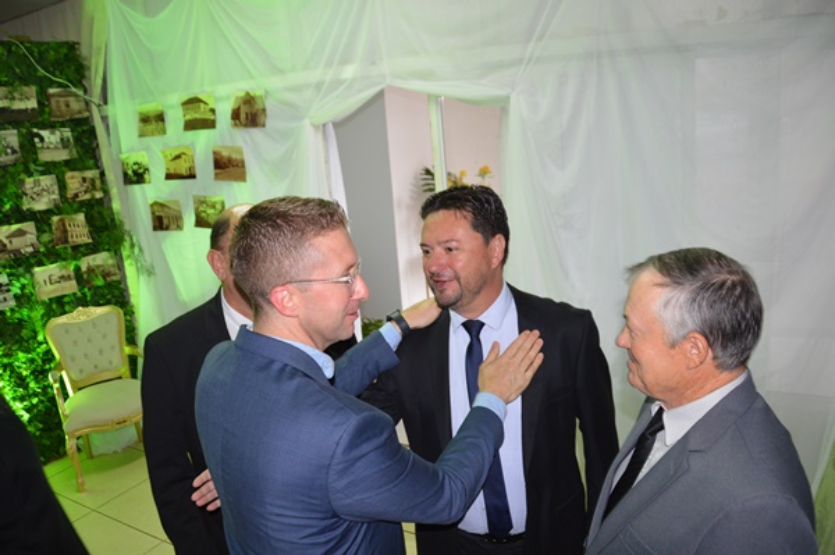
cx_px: 418
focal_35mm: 52
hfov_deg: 37.9
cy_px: 278
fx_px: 1217
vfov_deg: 25.7
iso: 720
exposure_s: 1/60
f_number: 4.5
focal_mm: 35
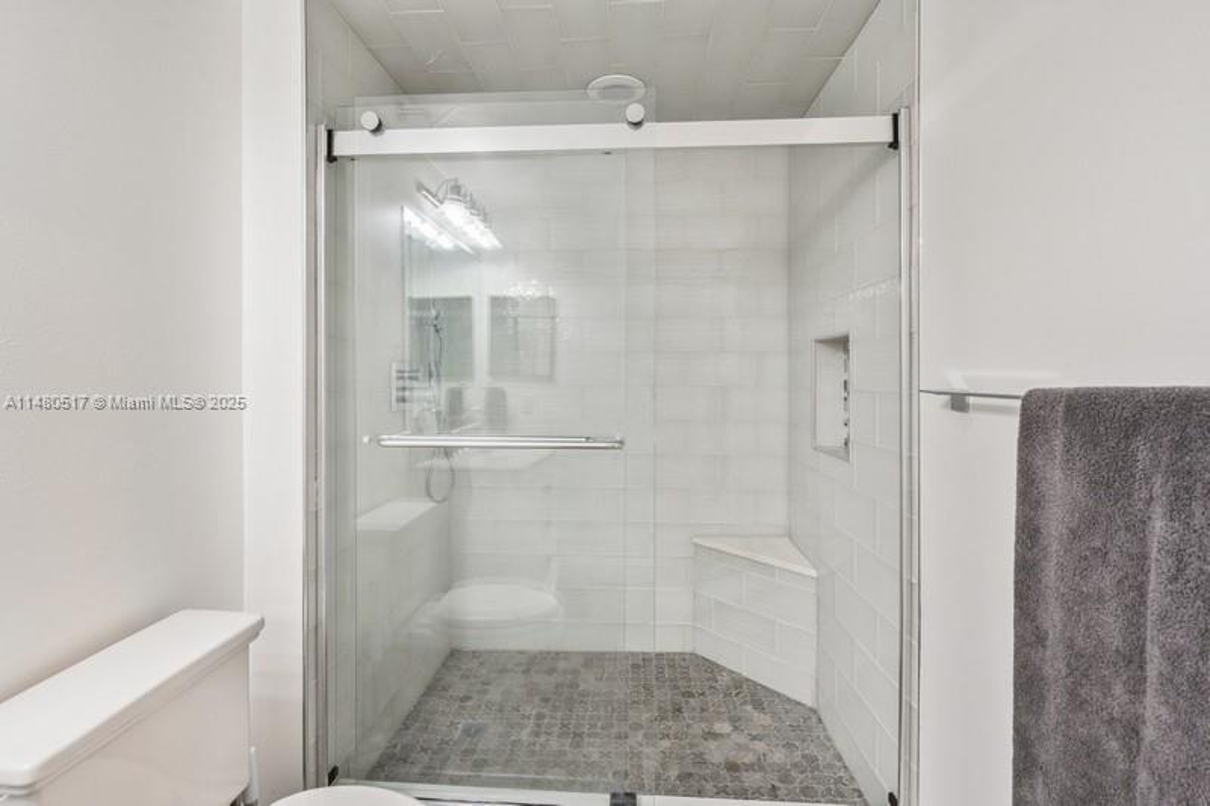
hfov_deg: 96.7
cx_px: 605
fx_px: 538
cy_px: 403
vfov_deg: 73.7
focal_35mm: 16
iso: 500
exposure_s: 1/13
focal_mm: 16
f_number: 8
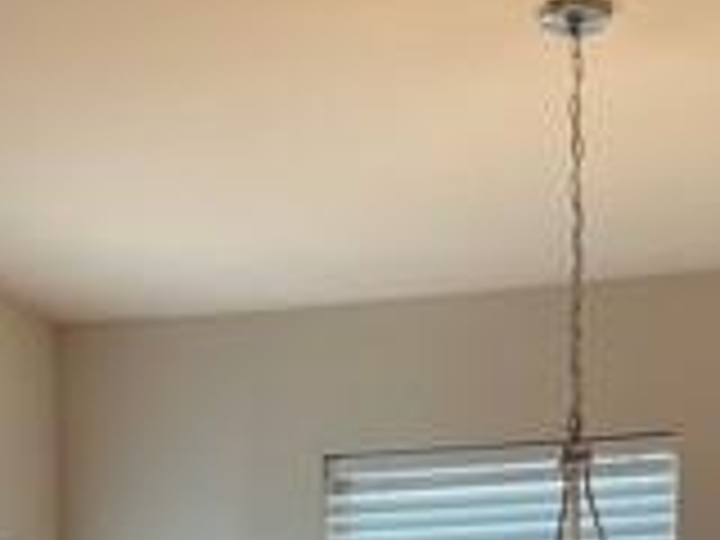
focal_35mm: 104
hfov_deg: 18.9
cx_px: 432
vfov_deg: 12.8
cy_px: 994
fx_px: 2163
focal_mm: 4.2
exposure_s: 1/120
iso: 50
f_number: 1.6
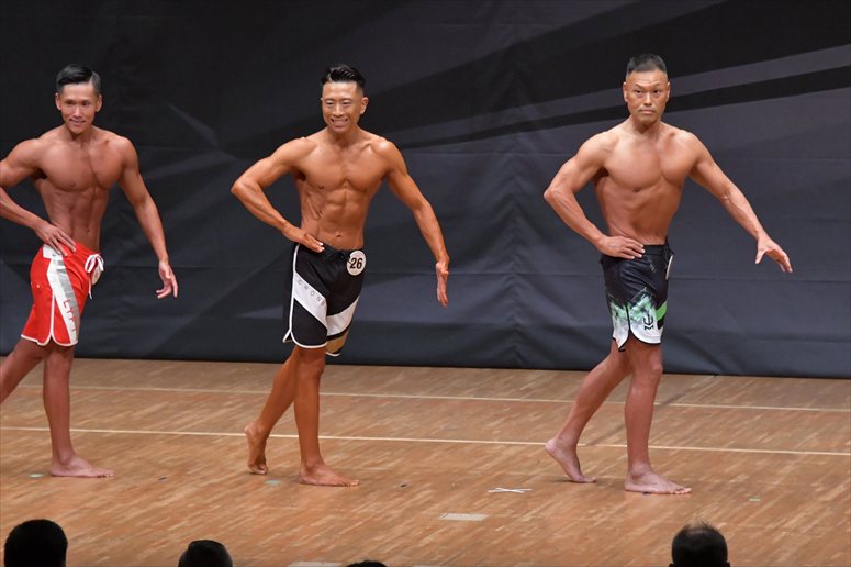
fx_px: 5671
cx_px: 426
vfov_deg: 5.7
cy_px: 284
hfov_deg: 8.6
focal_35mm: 240
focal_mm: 160
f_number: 5.6
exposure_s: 1/400
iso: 6400
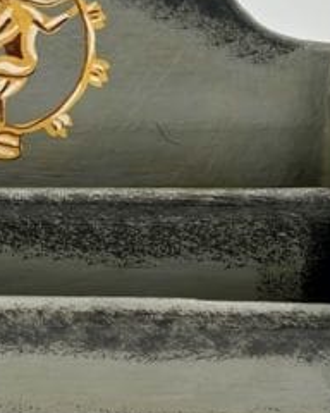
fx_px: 1721
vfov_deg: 13.7
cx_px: 9
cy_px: 252
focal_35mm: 141
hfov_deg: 10.9
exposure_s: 1/641
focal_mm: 5.96
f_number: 1.6
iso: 32
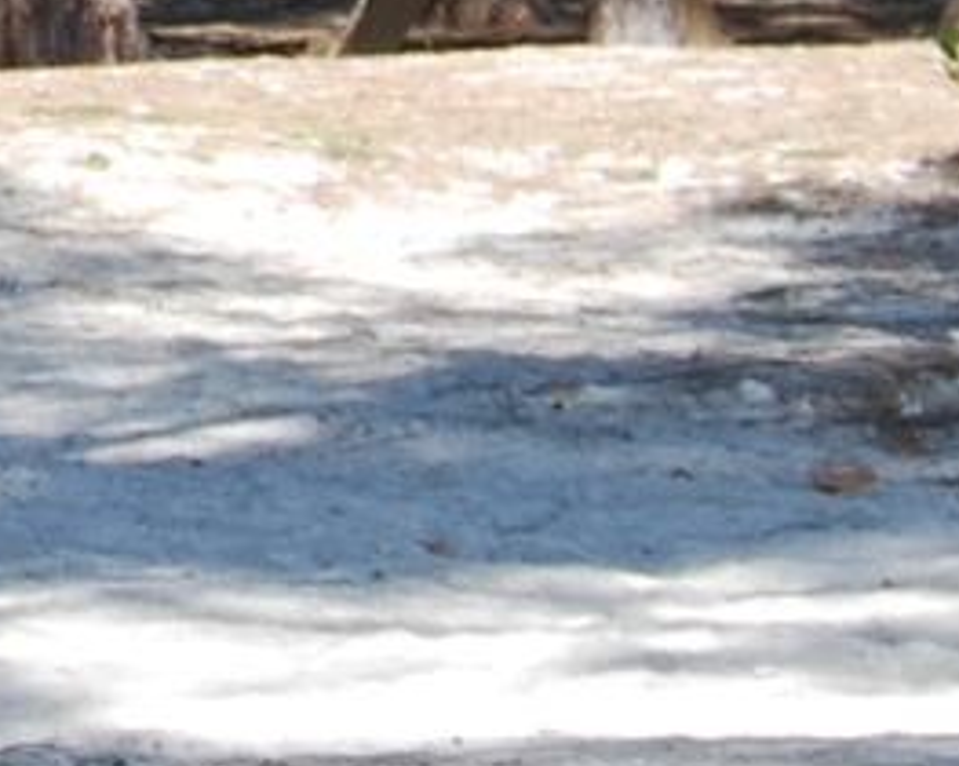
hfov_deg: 4.6
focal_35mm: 415
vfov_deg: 3.6
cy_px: -1412
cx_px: -1251
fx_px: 11783
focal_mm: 31
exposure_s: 1/160
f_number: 6.3
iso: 100
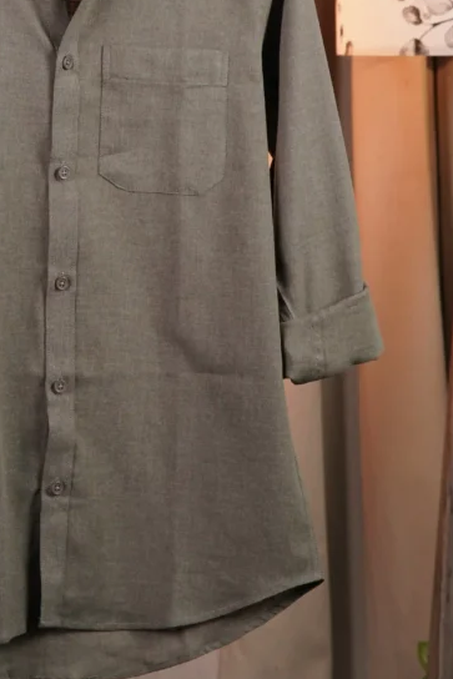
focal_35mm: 164
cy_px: 102
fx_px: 3093
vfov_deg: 12.5
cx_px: 82
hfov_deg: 8.4
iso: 2500
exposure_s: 1/161
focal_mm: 85
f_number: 9
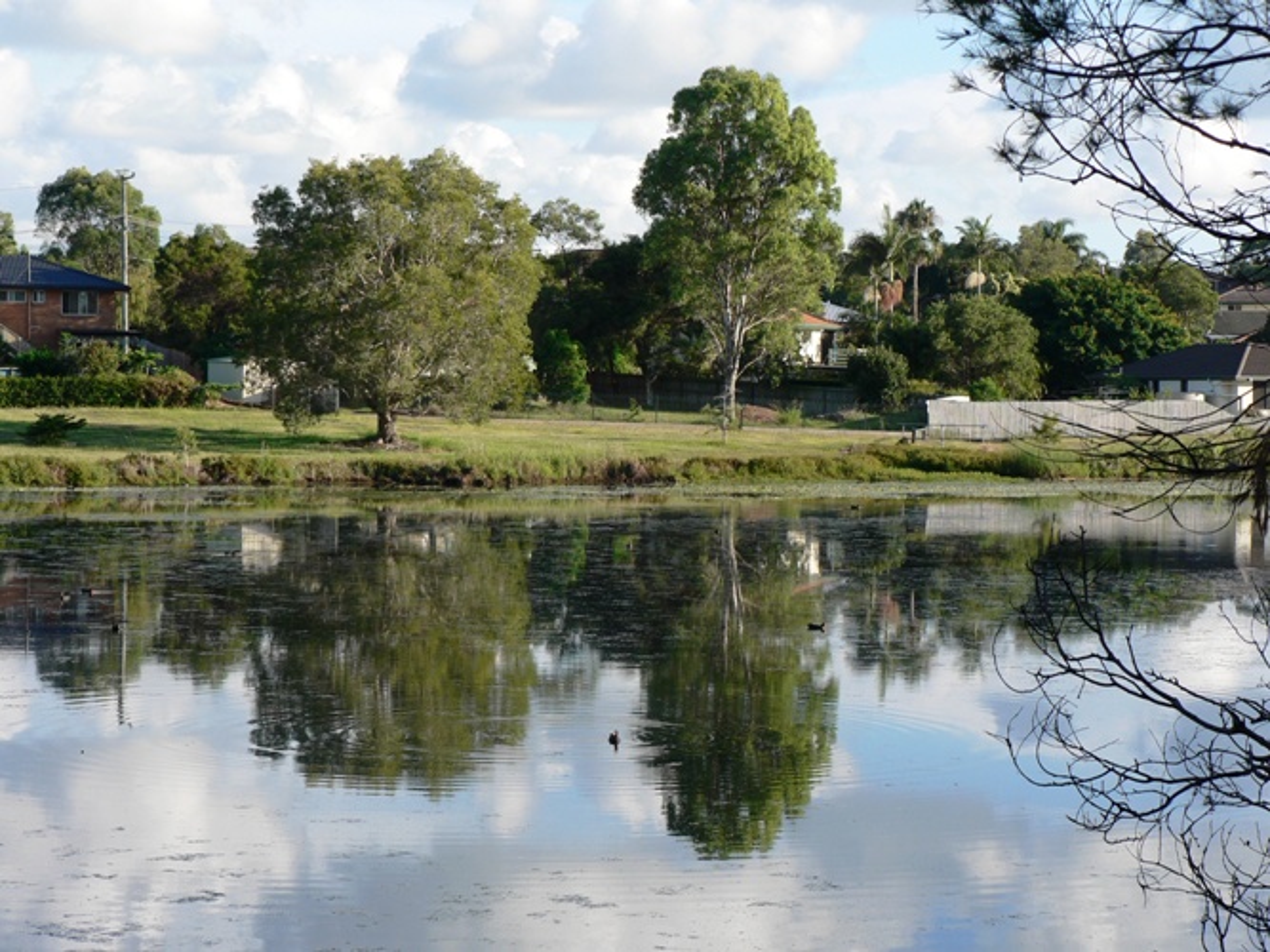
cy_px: 476
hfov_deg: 21.1
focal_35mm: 93
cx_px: 635
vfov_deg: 15.9
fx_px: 3411
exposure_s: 1/320
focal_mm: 15.5
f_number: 4
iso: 80
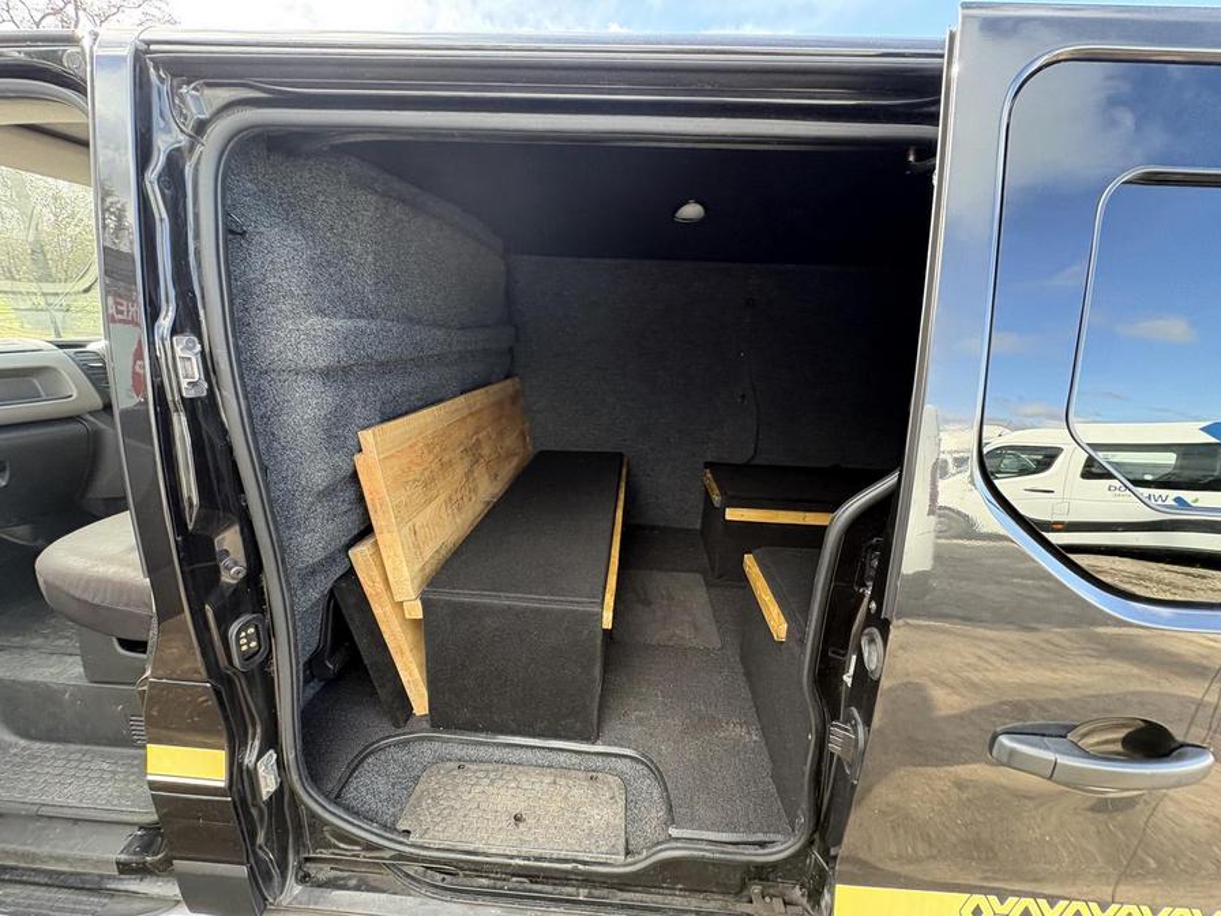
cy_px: 458
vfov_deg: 85.7
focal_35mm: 14
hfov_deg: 102.1
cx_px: 610
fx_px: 494
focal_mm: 2.22
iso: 160
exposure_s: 1/99
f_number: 2.2
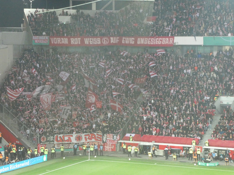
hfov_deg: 17.1
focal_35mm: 115
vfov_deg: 12.9
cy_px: 88
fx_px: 777
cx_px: 117
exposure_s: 1/80
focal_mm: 20.6
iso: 1000
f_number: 5.1
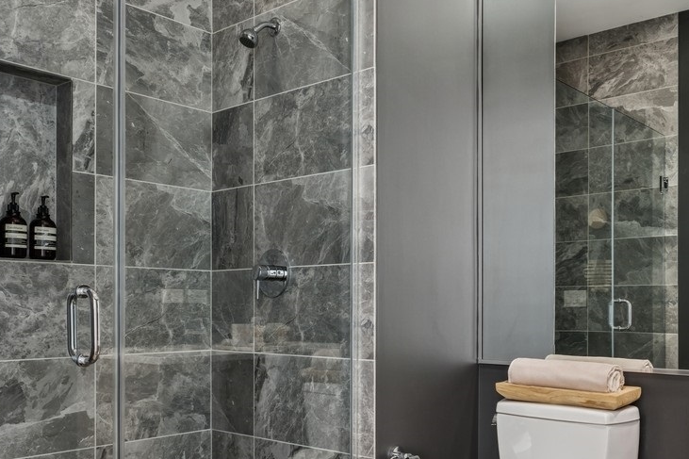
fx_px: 670
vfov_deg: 37.3
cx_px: 484
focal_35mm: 35
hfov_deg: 52.9
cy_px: 315
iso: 320
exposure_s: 1.3
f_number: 8
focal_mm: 16
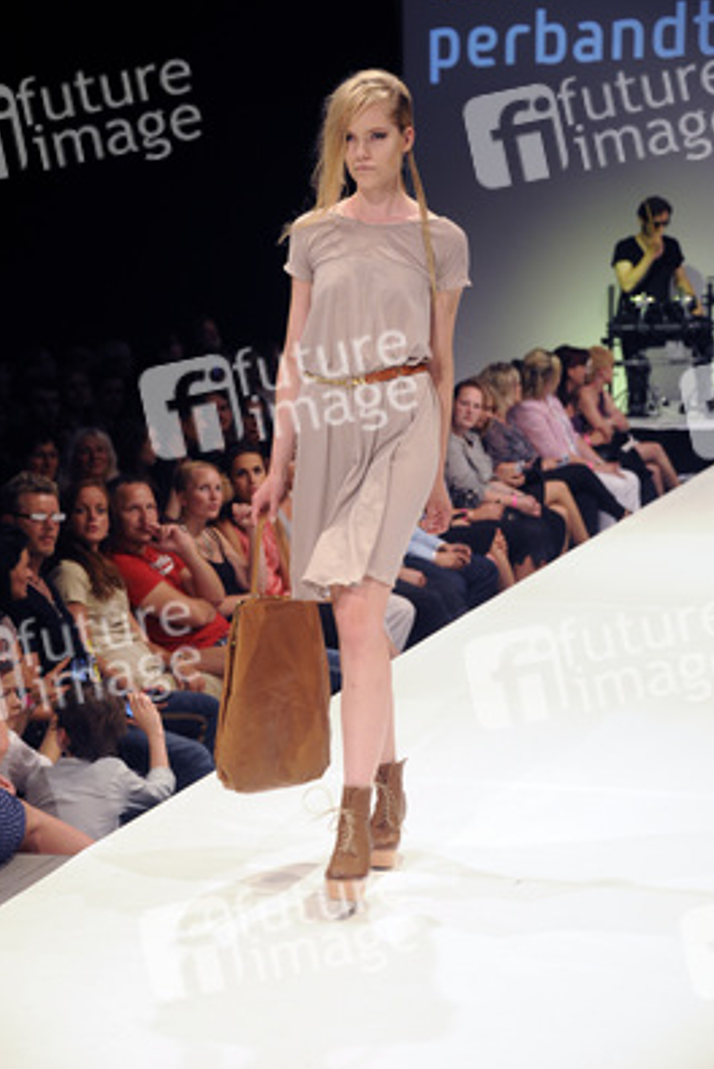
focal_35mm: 93
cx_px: 357
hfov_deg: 14.7
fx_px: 2762
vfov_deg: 21.9
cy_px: 530
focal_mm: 92
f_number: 5.6
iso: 1600
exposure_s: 1/200
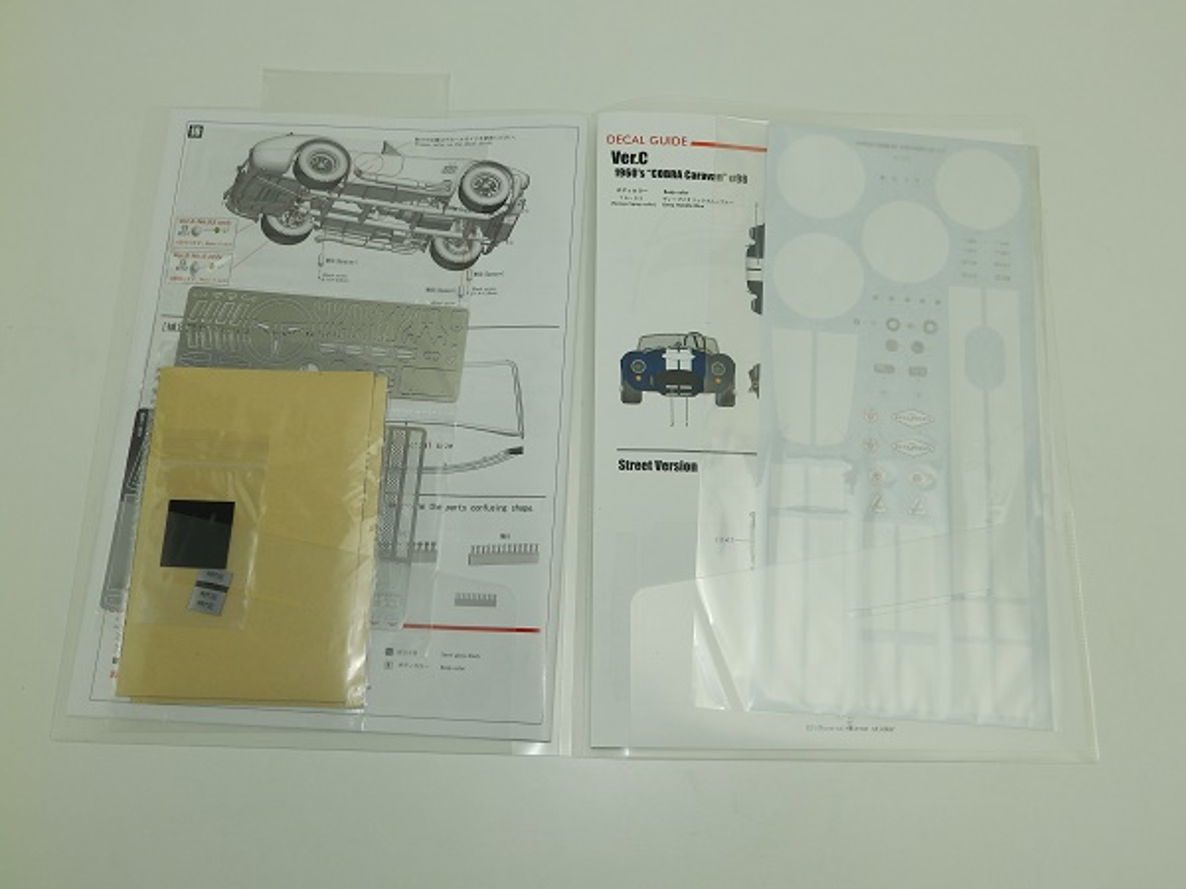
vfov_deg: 44.2
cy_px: 444
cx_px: 593
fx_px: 1096
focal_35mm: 32
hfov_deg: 56.8
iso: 80
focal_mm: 5.7
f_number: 4
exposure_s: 1/100
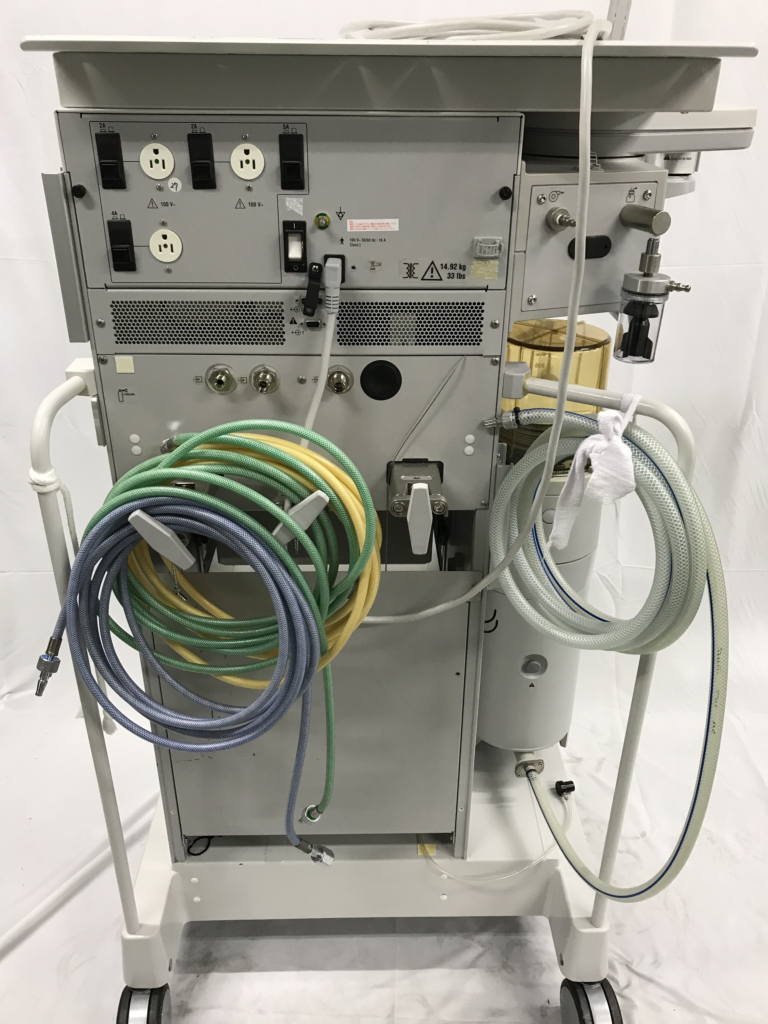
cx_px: 384
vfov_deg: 63.4
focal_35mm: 28
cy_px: 512
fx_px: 828
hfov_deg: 49.7
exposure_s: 1/30
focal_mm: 3.99
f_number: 1.8
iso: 32
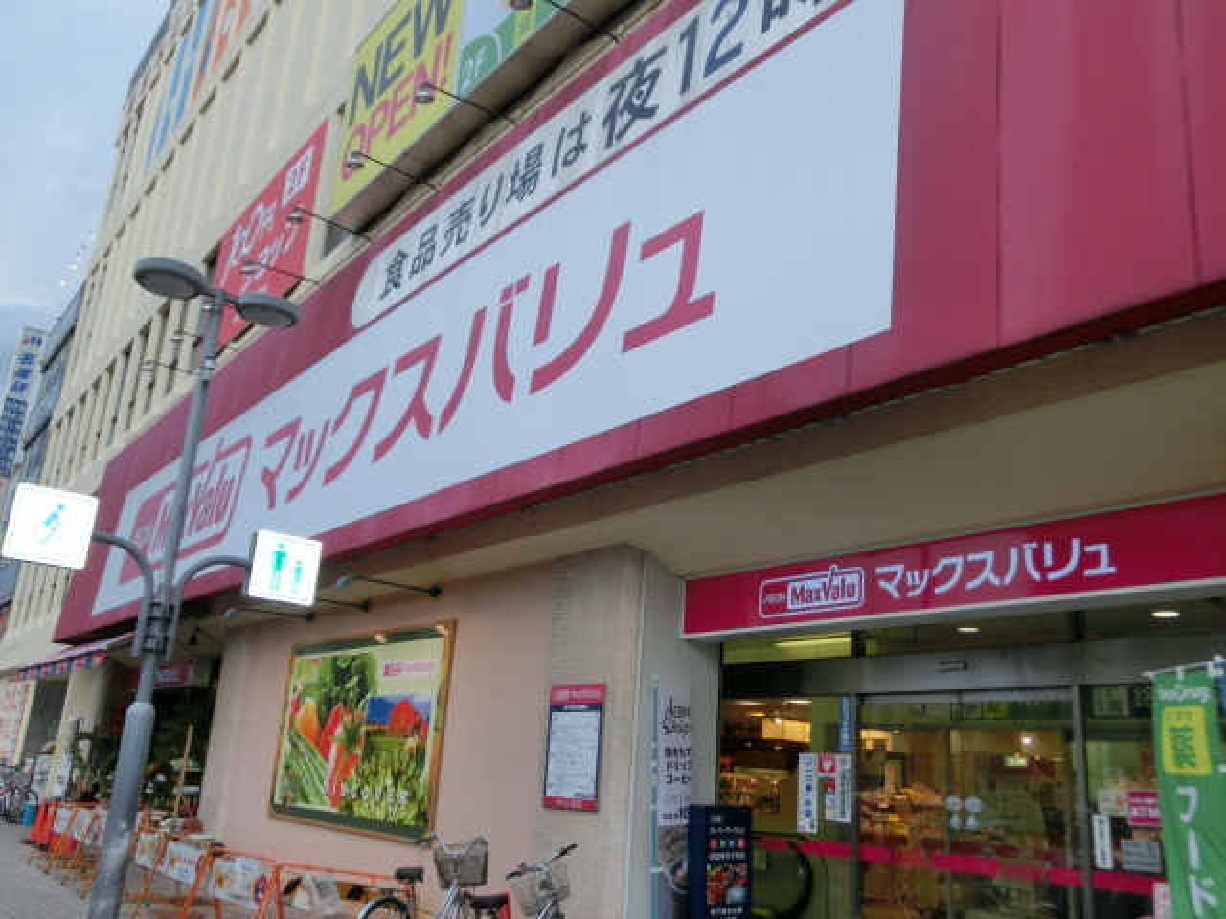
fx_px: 1063
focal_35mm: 30
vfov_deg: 46.8
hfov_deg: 60.0
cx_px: 613
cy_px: 460
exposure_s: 1/160
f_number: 3.5
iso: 80
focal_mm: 5.36
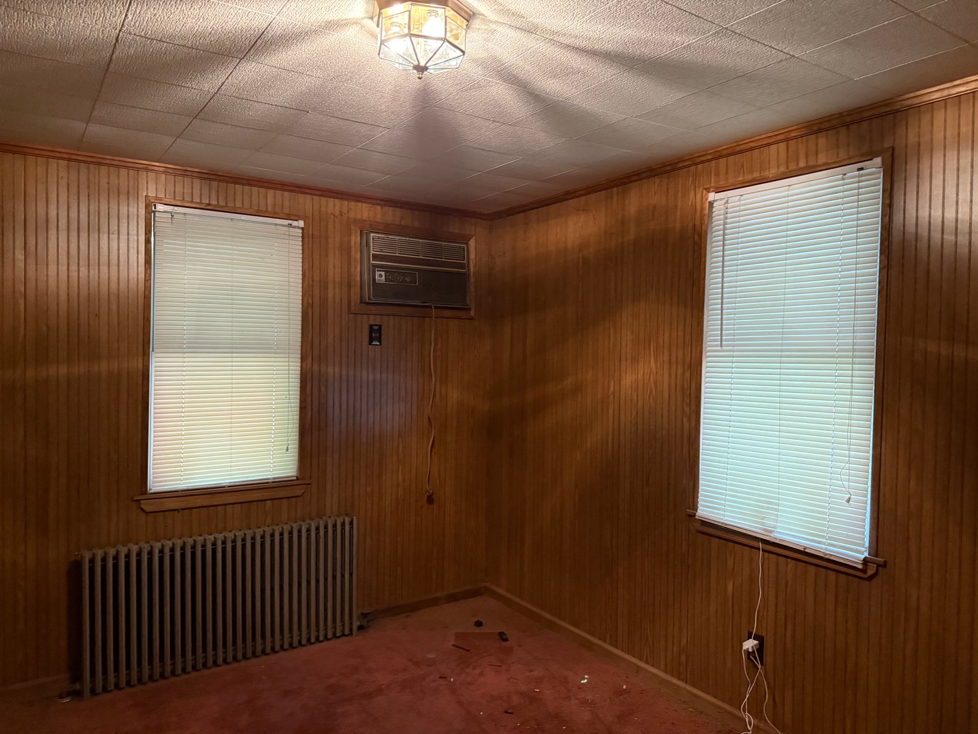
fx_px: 678
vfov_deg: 56.8
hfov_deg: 71.6
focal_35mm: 24
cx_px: 489
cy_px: 367
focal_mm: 6.76
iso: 800
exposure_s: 1/40
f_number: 1.78
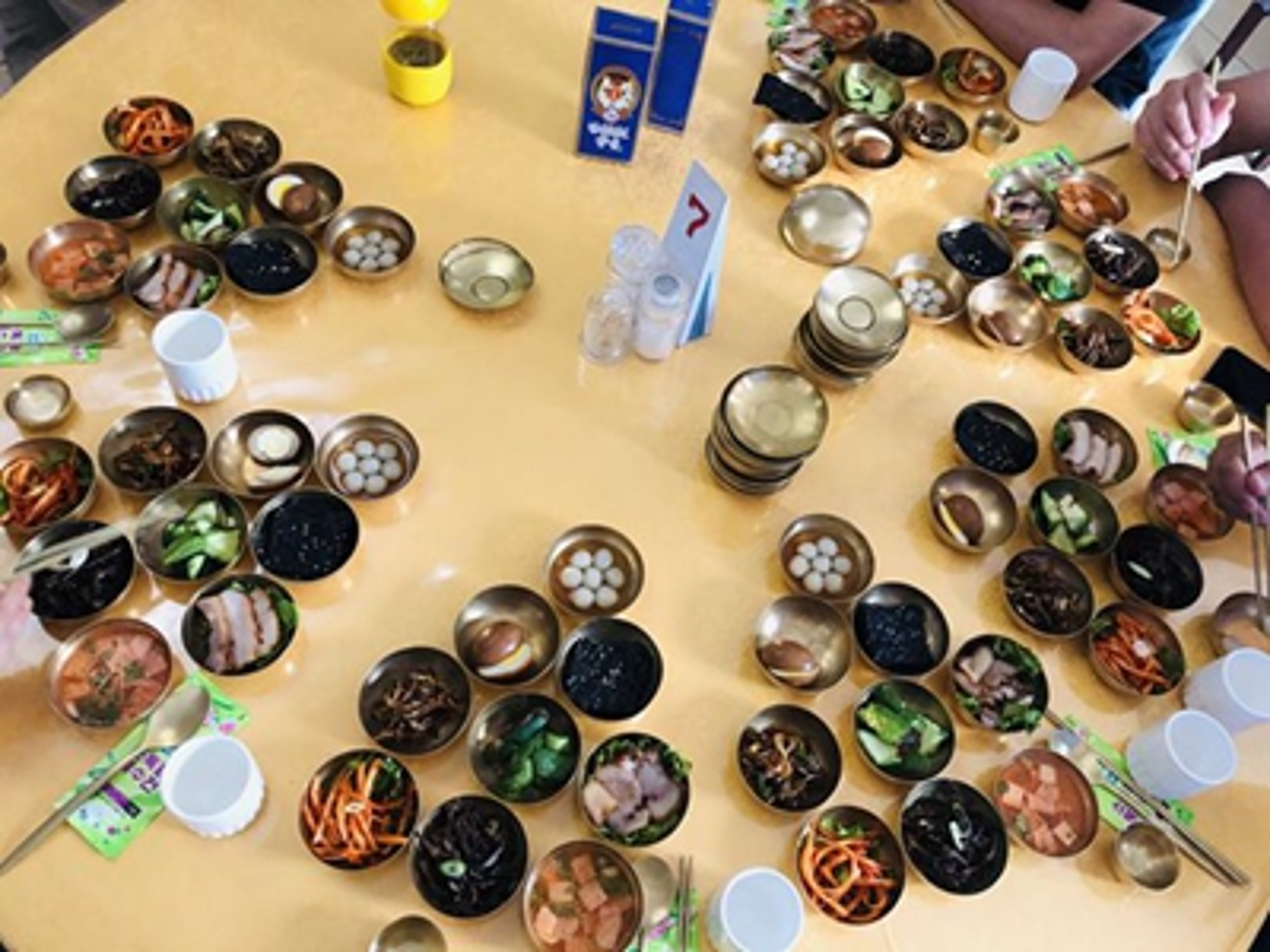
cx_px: 635
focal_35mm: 28
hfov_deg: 63.4
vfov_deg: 49.7
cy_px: 476
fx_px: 1027
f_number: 1.8
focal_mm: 4
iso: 100
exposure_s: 1/13
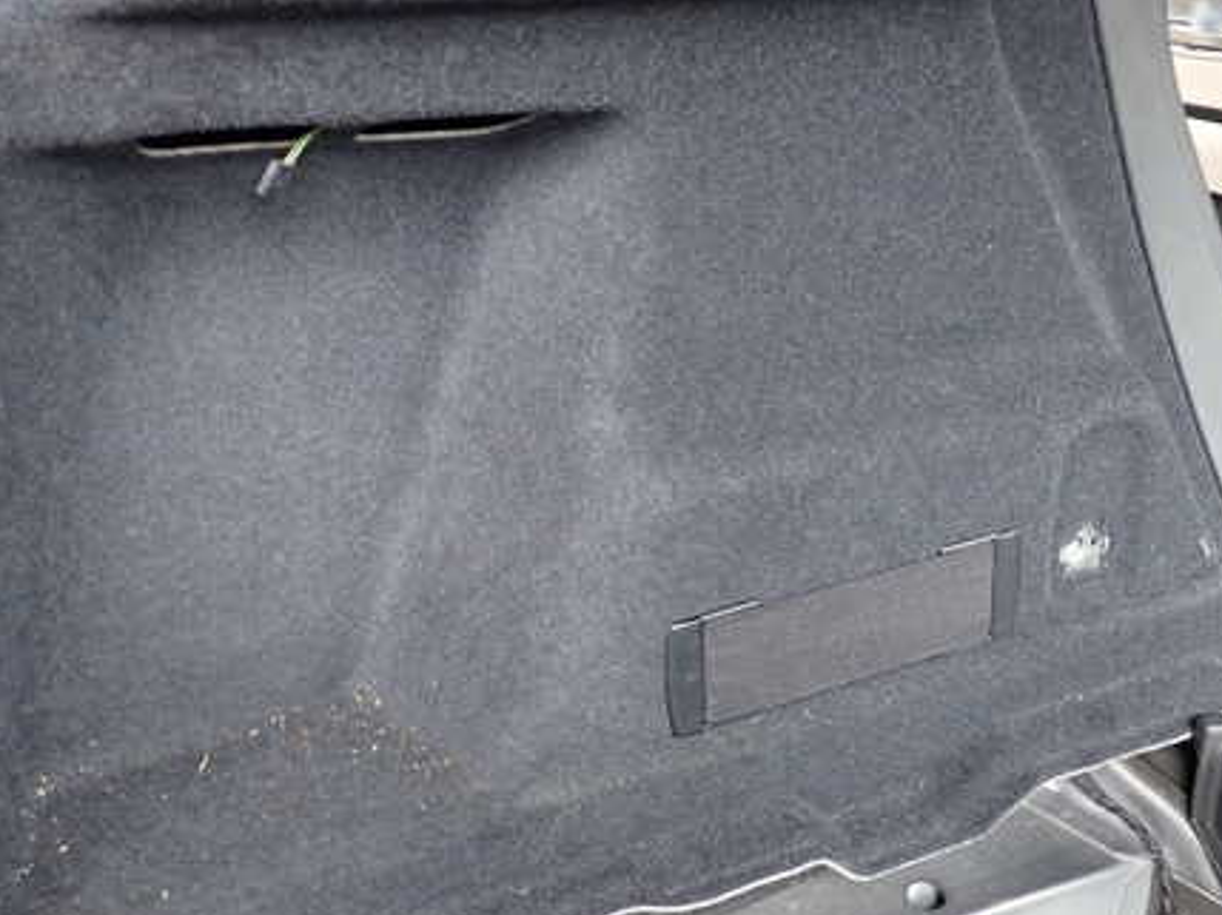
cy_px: 479
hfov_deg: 44.8
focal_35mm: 42
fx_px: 1481
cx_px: 615
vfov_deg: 34.3
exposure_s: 1/30
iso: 400
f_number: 2.3
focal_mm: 5.4
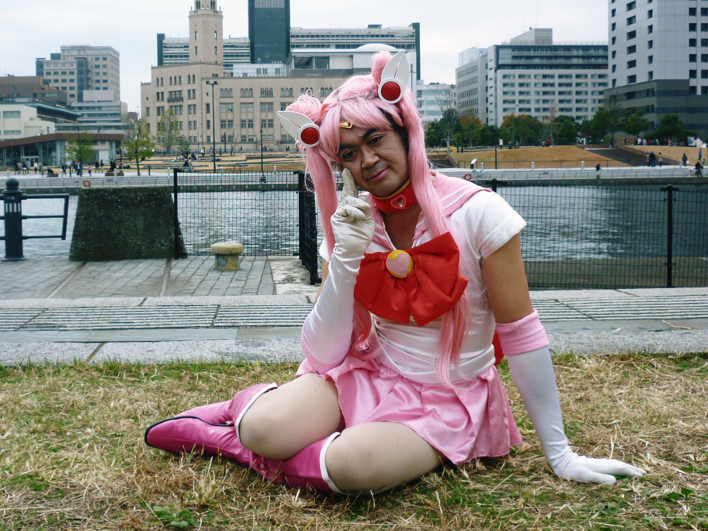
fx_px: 675
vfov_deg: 42.9
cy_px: 266
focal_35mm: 33
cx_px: 354
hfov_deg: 55.4
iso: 80
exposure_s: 1/400
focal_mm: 5.5
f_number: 2.8
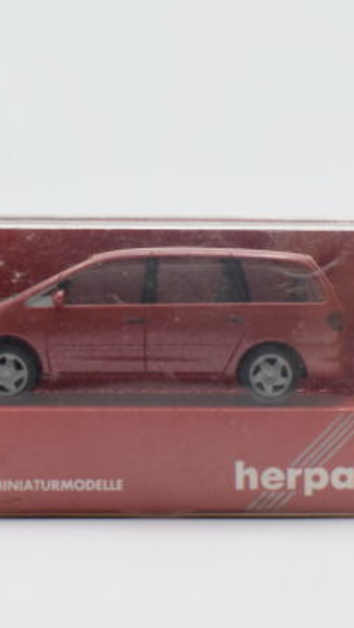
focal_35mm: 90
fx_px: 1496
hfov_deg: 13.5
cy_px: 314
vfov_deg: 23.7
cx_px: 162
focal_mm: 35
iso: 400
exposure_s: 1/160
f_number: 8
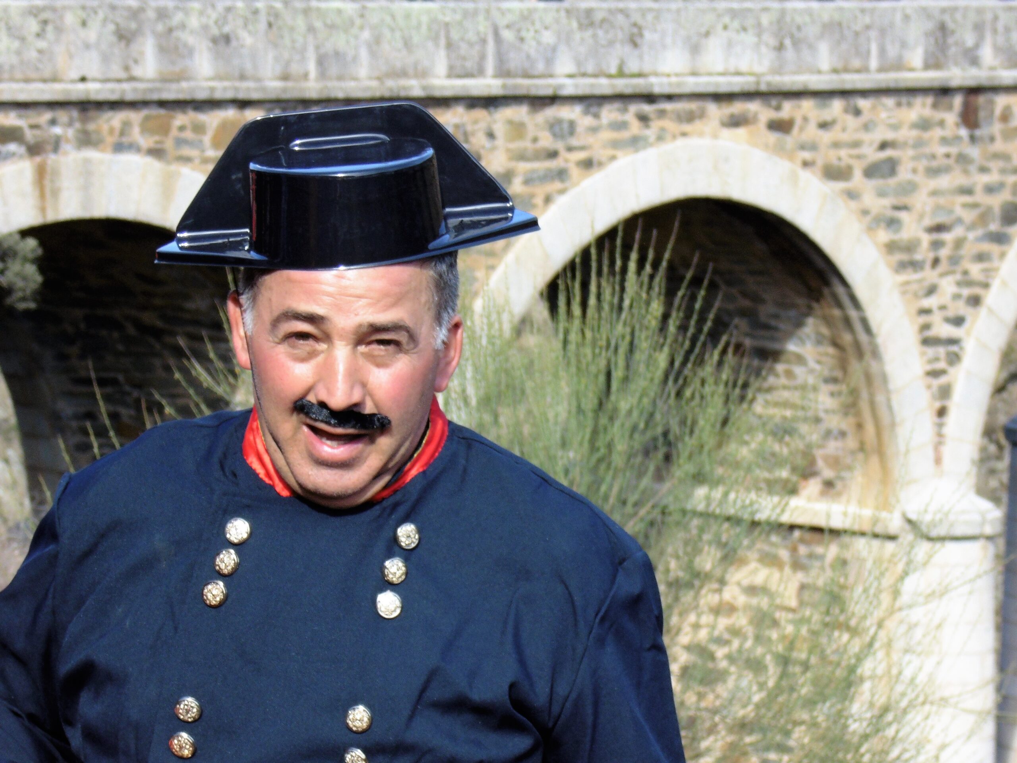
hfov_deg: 13.7
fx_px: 4231
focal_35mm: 144
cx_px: 508
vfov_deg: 10.3
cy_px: 382
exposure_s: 1/250
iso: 100
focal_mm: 26.3
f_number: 5.1
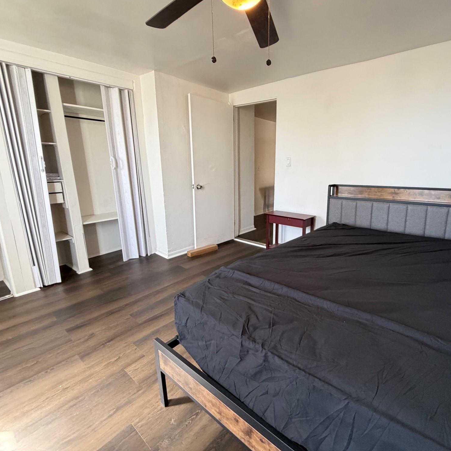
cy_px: 219
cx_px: 260
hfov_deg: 83.4
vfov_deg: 83.9
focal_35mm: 17
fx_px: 251
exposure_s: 1/85
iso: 320
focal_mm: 2.22
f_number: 2.2
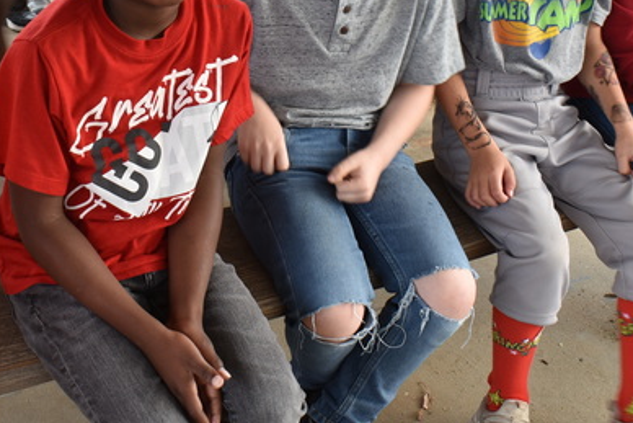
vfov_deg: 19.8
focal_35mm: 68
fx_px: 1196
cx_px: 272
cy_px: 75
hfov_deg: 29.6
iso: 200
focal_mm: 22
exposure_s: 1/30
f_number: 7.1
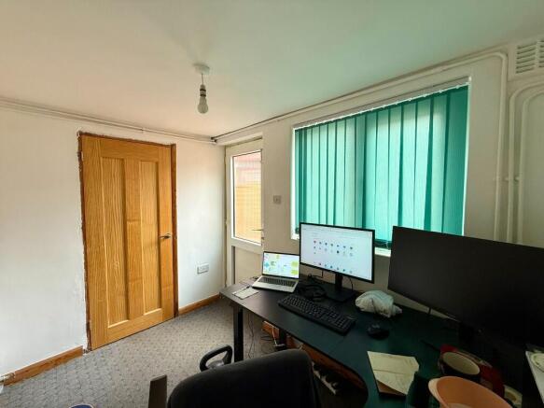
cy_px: 204
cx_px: 272
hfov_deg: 102.1
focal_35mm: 14
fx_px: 220
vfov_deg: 85.7
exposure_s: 1/99
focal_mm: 2.22
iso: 64
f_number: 2.2
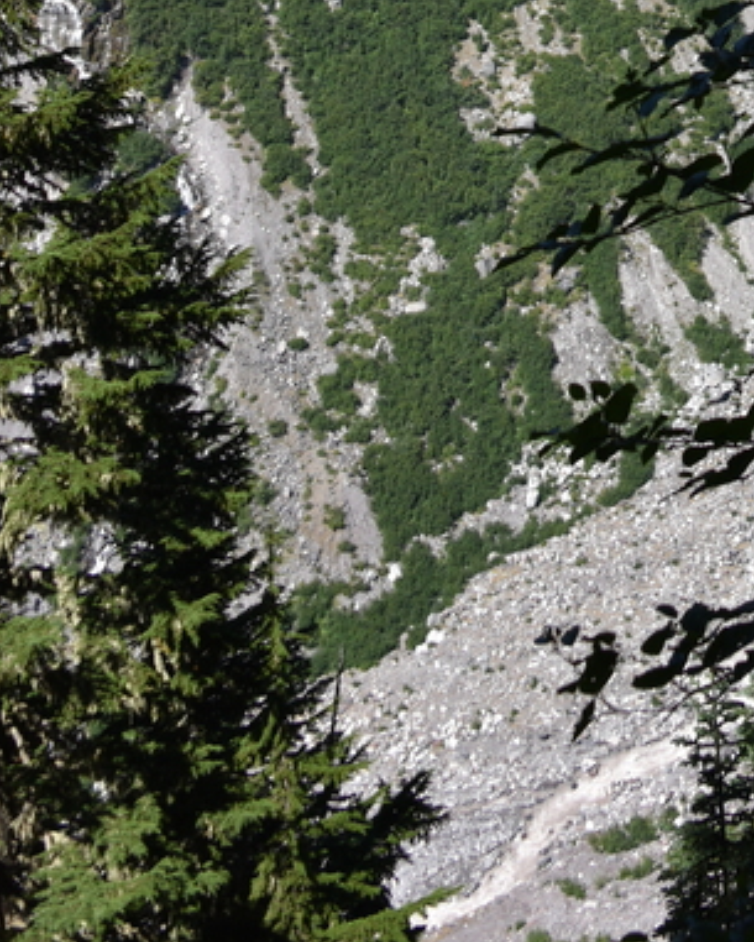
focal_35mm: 101
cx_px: 939
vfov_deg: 16.8
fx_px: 2816
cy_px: -576
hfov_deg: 14.7
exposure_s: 1/250
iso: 100
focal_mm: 32
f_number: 8
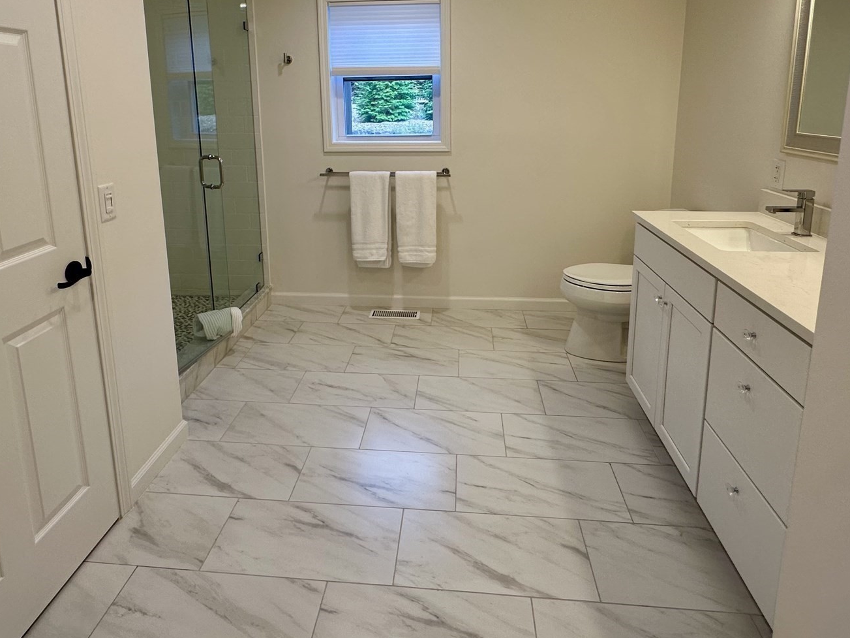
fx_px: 540
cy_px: 191
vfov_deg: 59.0
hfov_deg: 76.4
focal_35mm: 22
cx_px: 410
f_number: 2.2
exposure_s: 1/120
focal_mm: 2.22
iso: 64
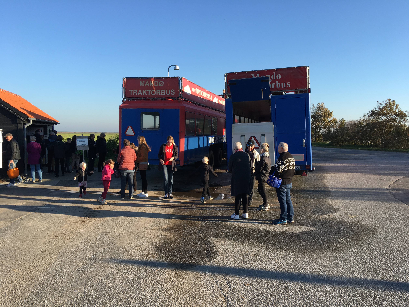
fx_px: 343
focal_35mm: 29
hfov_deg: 61.7
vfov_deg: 48.2
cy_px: 154
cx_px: 204
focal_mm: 4.15
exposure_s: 1/620
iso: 25
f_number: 2.2
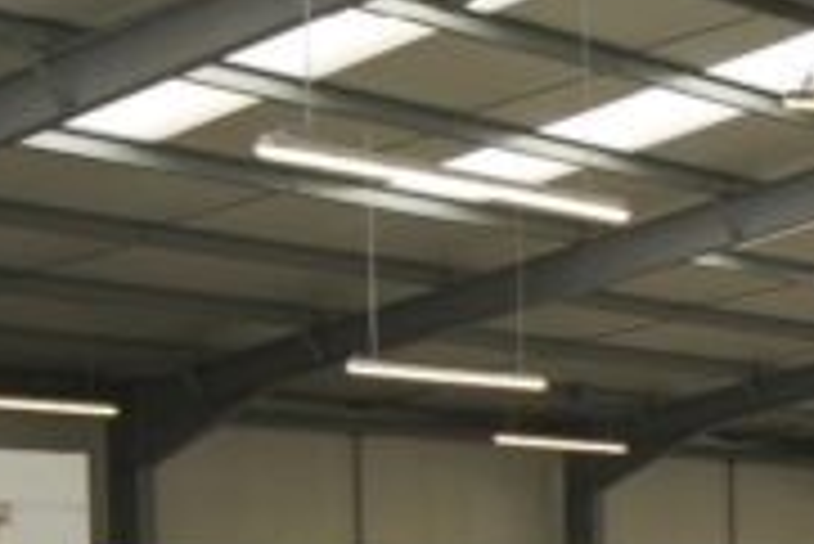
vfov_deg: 12.5
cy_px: 749
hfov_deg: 16.4
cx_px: 1426
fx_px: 2399
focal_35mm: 106
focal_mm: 16
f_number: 4
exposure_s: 1/160
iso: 250
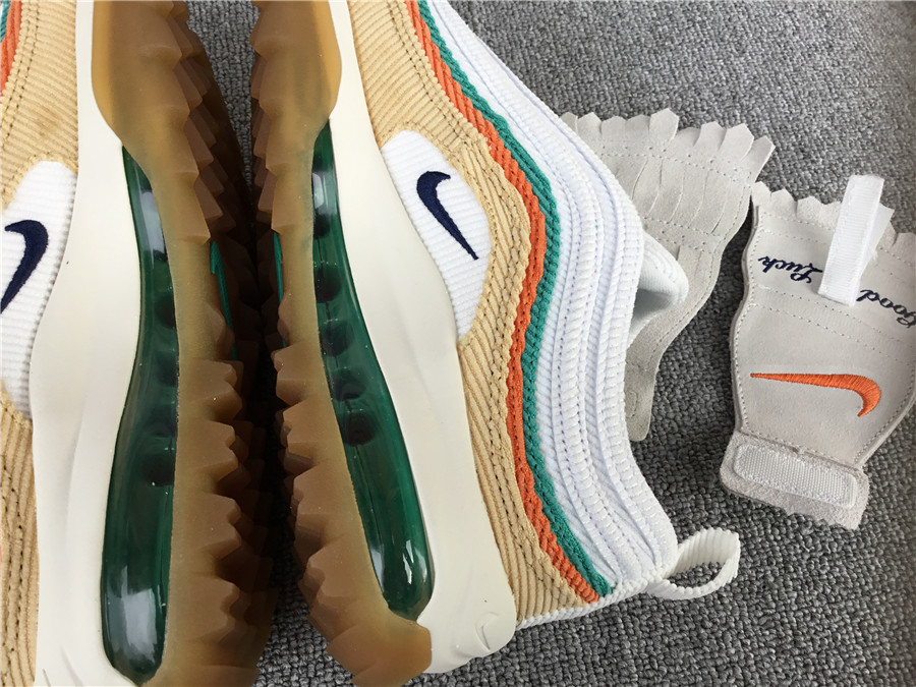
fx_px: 820
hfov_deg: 58.4
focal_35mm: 31
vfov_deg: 45.4
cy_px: 344
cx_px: 458
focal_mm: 3.3
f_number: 2.4
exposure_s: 1/163
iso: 25
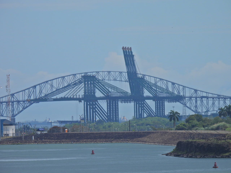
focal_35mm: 650
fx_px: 4338
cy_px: 86
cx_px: 116
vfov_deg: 2.3
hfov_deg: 3.1
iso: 100
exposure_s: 1/1250
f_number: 5.6
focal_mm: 116
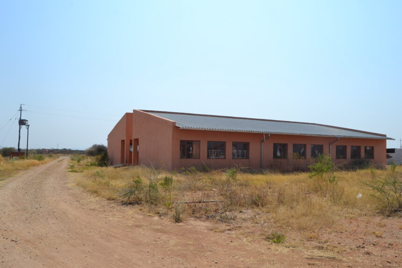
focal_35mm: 27
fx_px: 301
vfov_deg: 47.9
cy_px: 134
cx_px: 201
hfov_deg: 67.4
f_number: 9
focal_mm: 18
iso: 100
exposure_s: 1/320
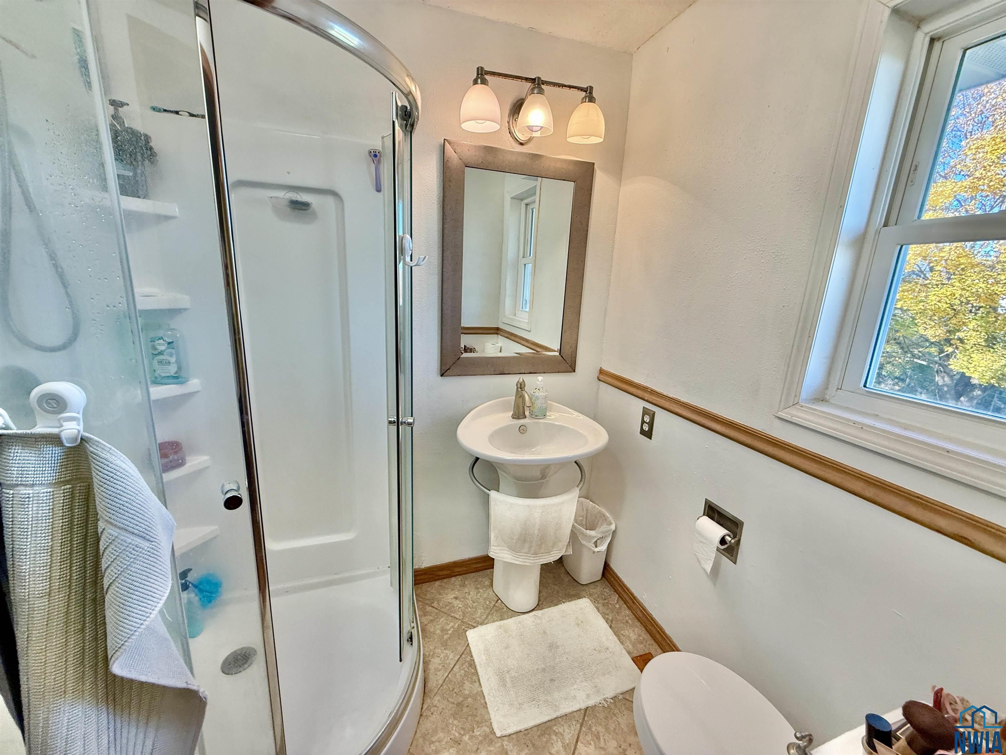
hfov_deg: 102.1
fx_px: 407
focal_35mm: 14
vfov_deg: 85.7
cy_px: 378
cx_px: 503
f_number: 2.2
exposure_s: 1/120
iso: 200
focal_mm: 2.22
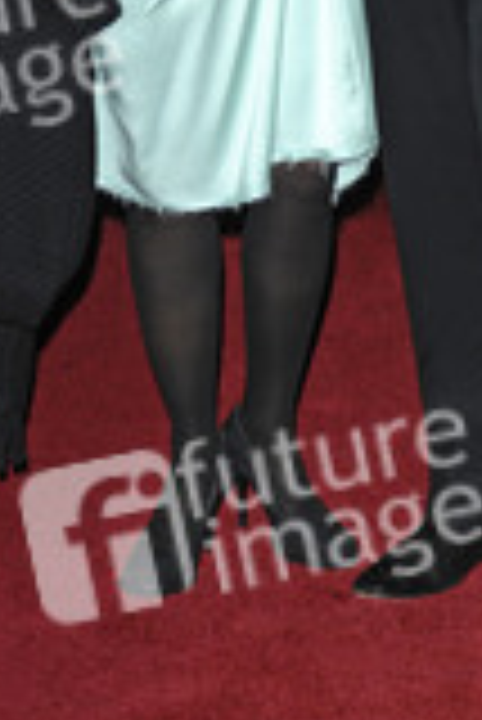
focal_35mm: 168
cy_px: -158
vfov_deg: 11.9
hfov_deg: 8.2
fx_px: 3371
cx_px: 385
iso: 640
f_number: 5.6
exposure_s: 1/160
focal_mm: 45
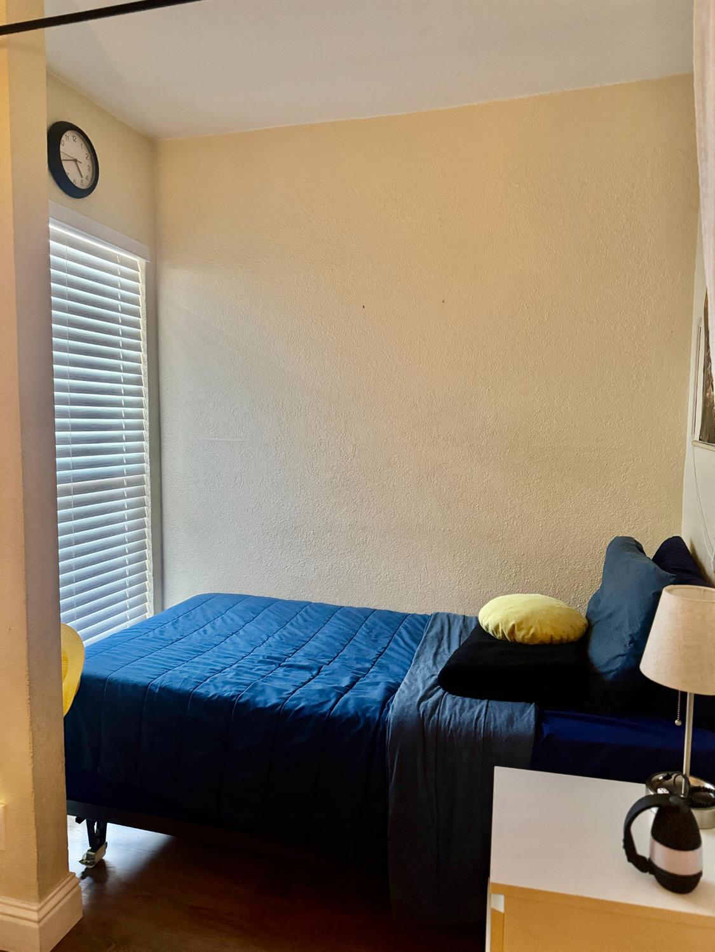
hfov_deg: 56.8
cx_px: 358
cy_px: 476
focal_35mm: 24
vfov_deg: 71.6
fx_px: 661
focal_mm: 6.76
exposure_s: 1/60
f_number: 1.78
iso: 500
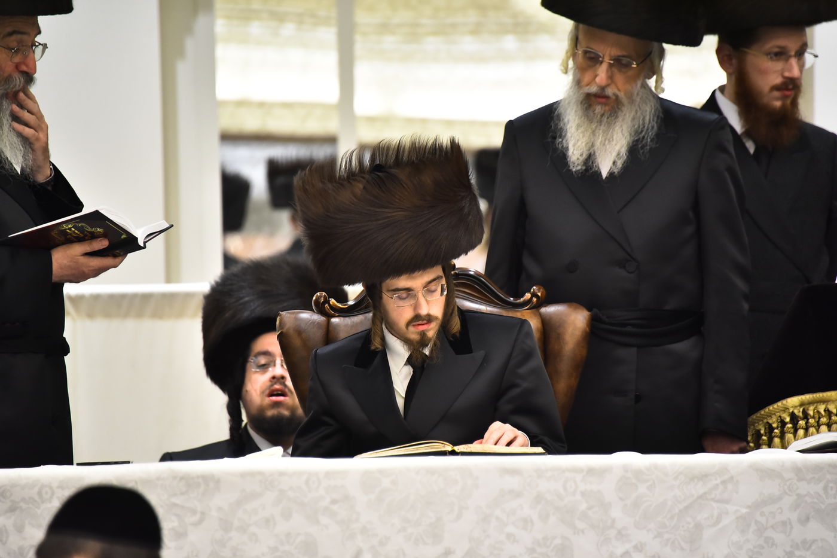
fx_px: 6974
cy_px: 279
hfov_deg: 6.9
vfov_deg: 4.6
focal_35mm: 300
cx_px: 418
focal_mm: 300
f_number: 5.6
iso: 4000
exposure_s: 1/125
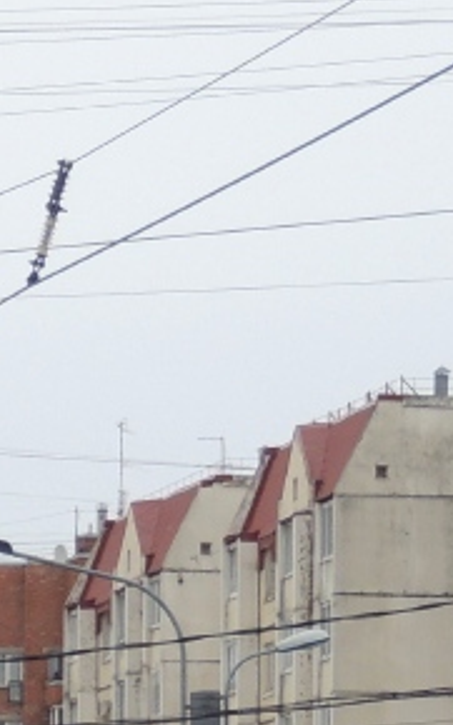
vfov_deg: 3.1
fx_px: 13426
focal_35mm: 679
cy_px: 1025
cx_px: -871
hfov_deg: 1.9
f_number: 4.4
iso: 100
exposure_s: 1/250
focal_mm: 27.6
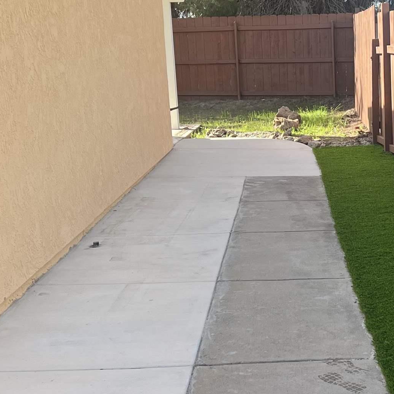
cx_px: 337
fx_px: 876
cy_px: 200
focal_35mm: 68
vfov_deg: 25.4
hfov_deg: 24.8
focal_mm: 5.7
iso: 50
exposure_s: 1/833
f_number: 1.5
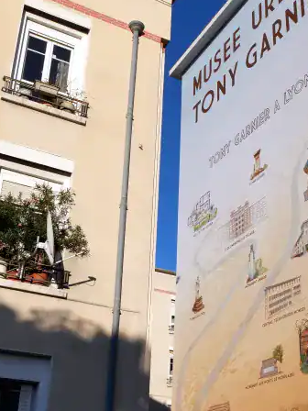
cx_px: 208
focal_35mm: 50
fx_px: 593
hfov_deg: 28.9
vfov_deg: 38.0
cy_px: 246
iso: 200
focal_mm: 14
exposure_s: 1/640
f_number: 9
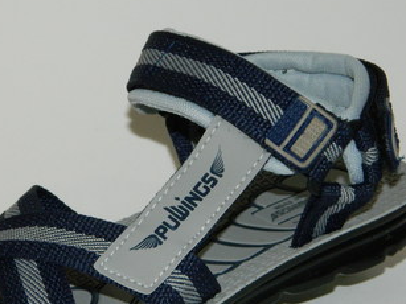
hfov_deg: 17.2
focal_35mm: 114
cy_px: 217
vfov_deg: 13.0
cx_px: 122
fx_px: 1337
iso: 200
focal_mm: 12.6
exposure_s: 1/50
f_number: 4
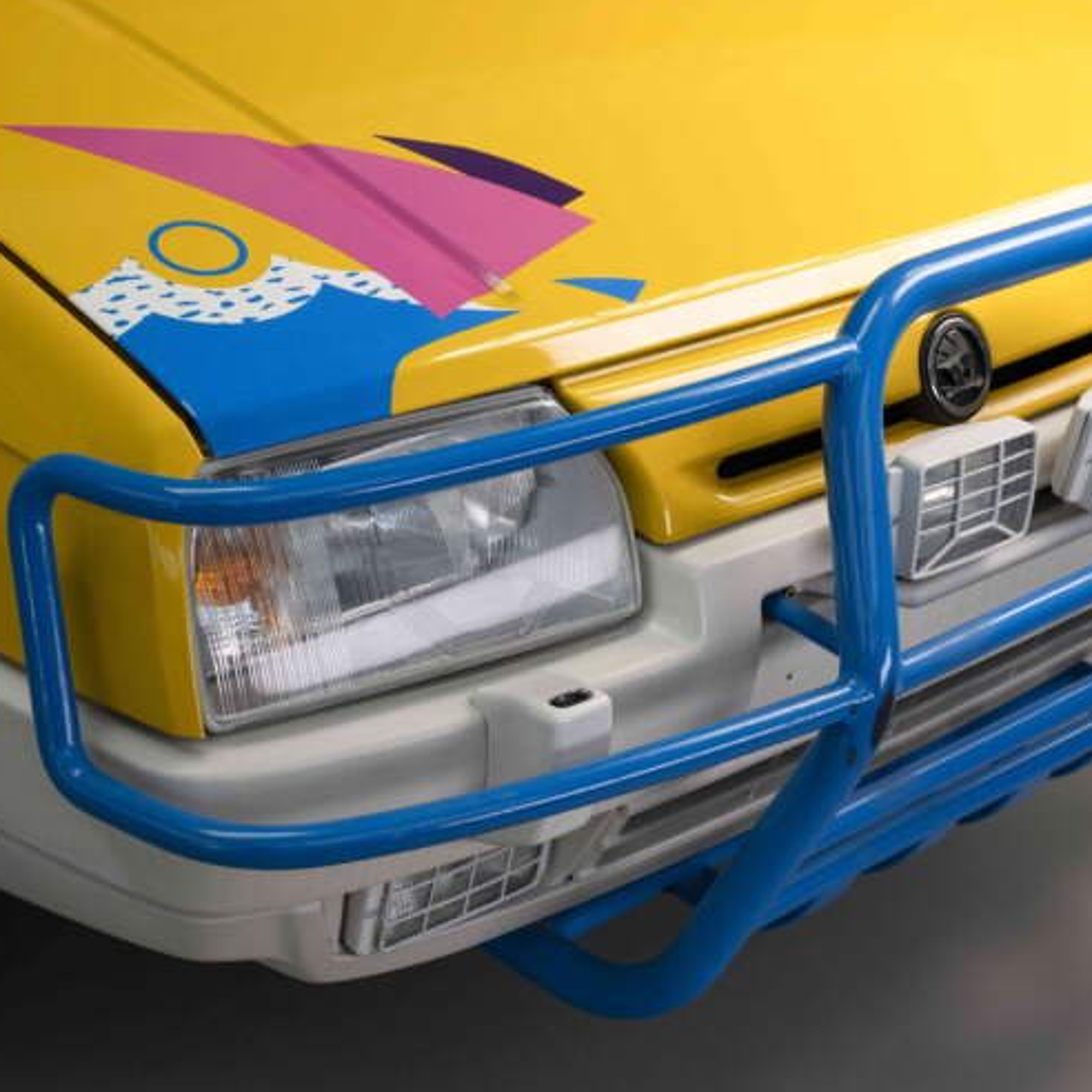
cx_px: 679
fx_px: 2605
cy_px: 528
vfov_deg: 23.7
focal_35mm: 73
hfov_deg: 23.6
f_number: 6.3
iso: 500
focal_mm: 55
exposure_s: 1/125
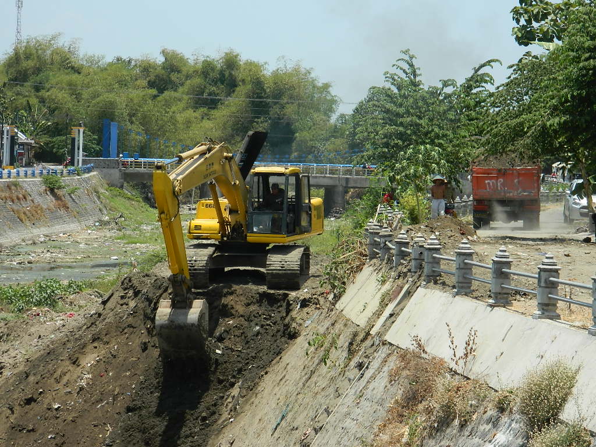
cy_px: 224
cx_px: 298
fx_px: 2583
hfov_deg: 13.2
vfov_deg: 9.9
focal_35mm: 150
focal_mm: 27
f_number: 4.9
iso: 80
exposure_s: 1/400
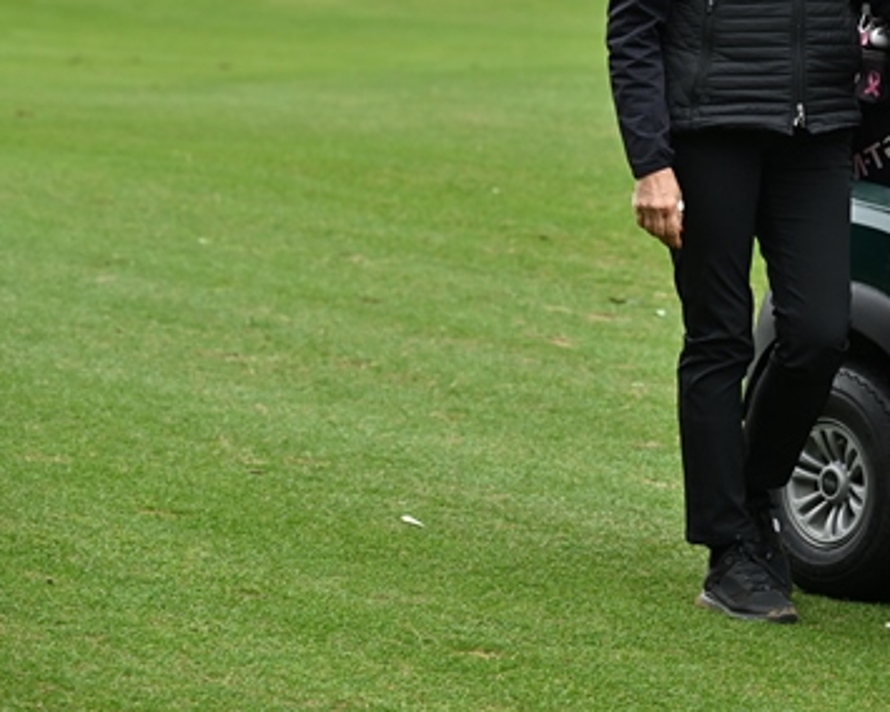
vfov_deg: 6.9
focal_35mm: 222
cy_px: 59
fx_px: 5848
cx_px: 965
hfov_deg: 8.6
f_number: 4.5
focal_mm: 105
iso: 800
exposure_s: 1/640
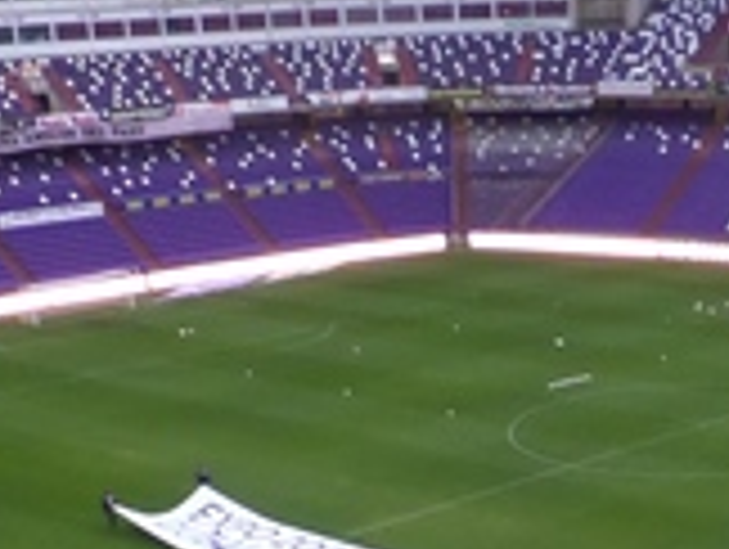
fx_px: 1793
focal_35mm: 85
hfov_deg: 22.7
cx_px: 562
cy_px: 706
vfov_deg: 16.5
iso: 320
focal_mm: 4.1
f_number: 2.8
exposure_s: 1/30
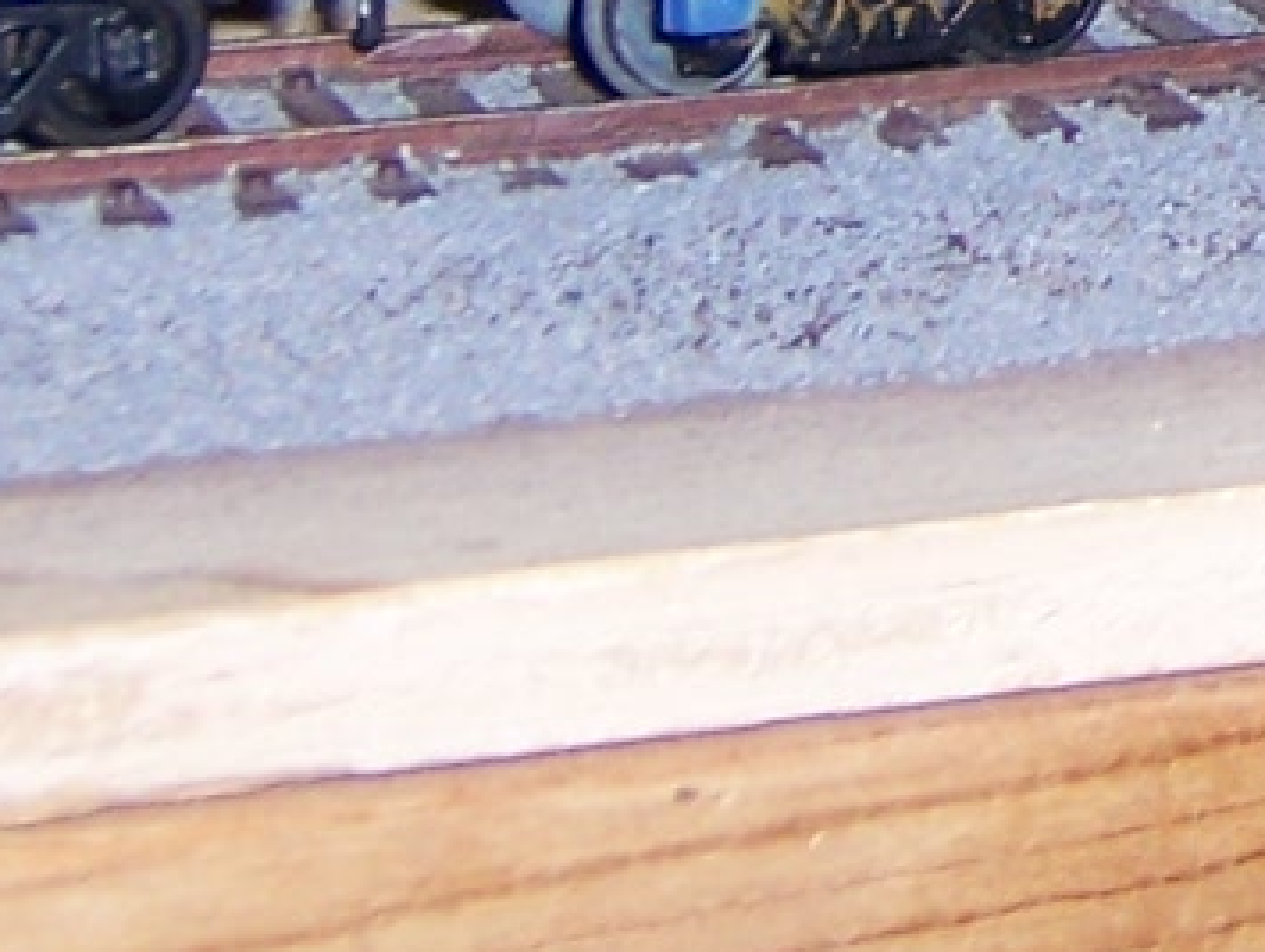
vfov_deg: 6.7
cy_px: -973
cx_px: 1946
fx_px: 7828
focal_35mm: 214
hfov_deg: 9.0
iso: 80
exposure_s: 1/60
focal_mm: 8.2
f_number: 3.4
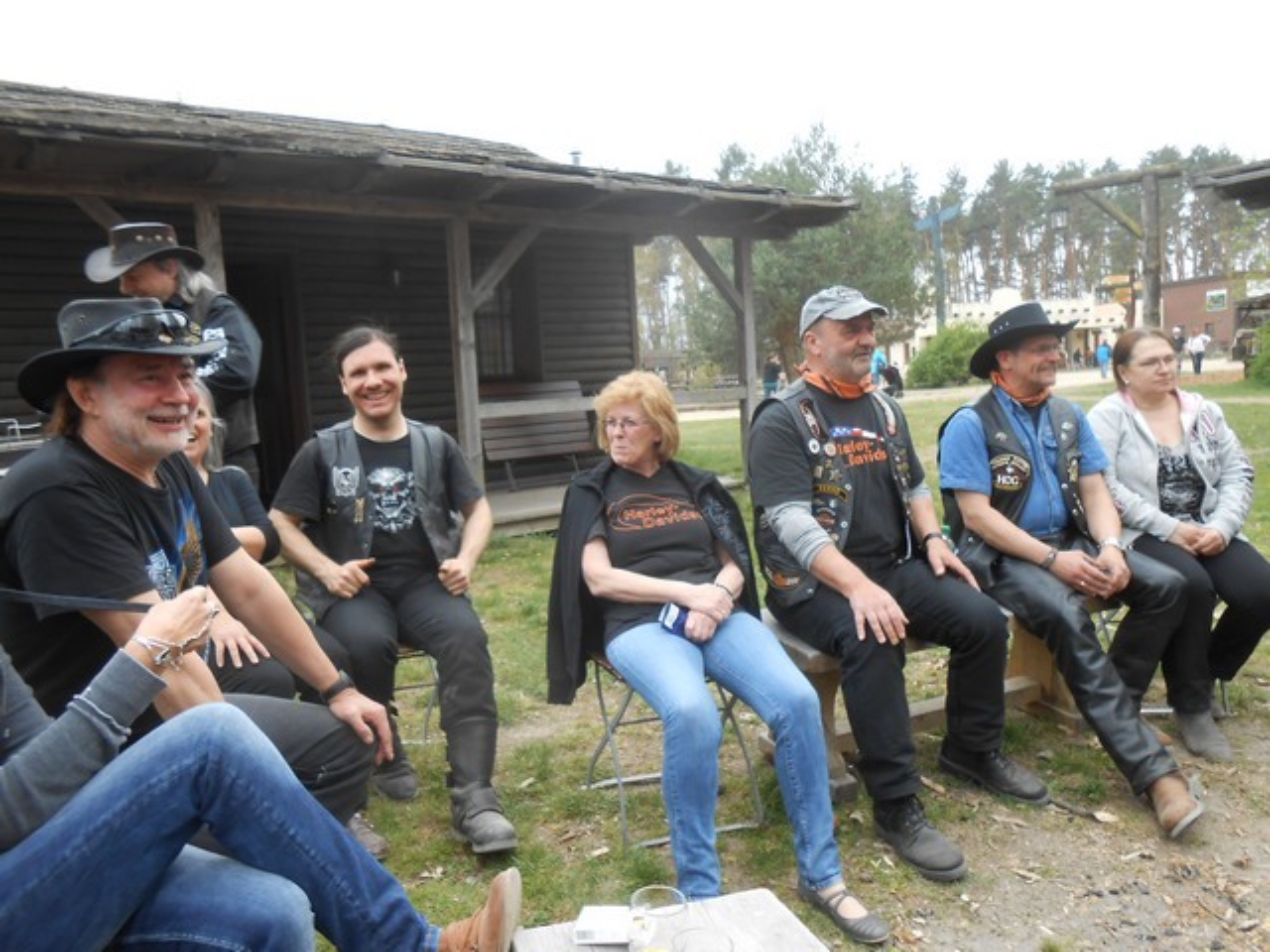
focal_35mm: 26
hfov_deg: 67.3
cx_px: 635
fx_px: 954
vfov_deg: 53.1
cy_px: 476
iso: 80
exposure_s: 1/80
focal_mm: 4.6
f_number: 3.5
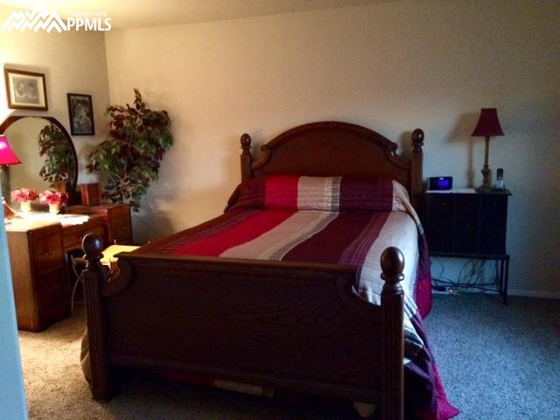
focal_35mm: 29
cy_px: 210
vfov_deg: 48.2
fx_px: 469
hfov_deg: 61.7
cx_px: 280
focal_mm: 4.15
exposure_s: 1/15
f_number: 2.2
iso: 800
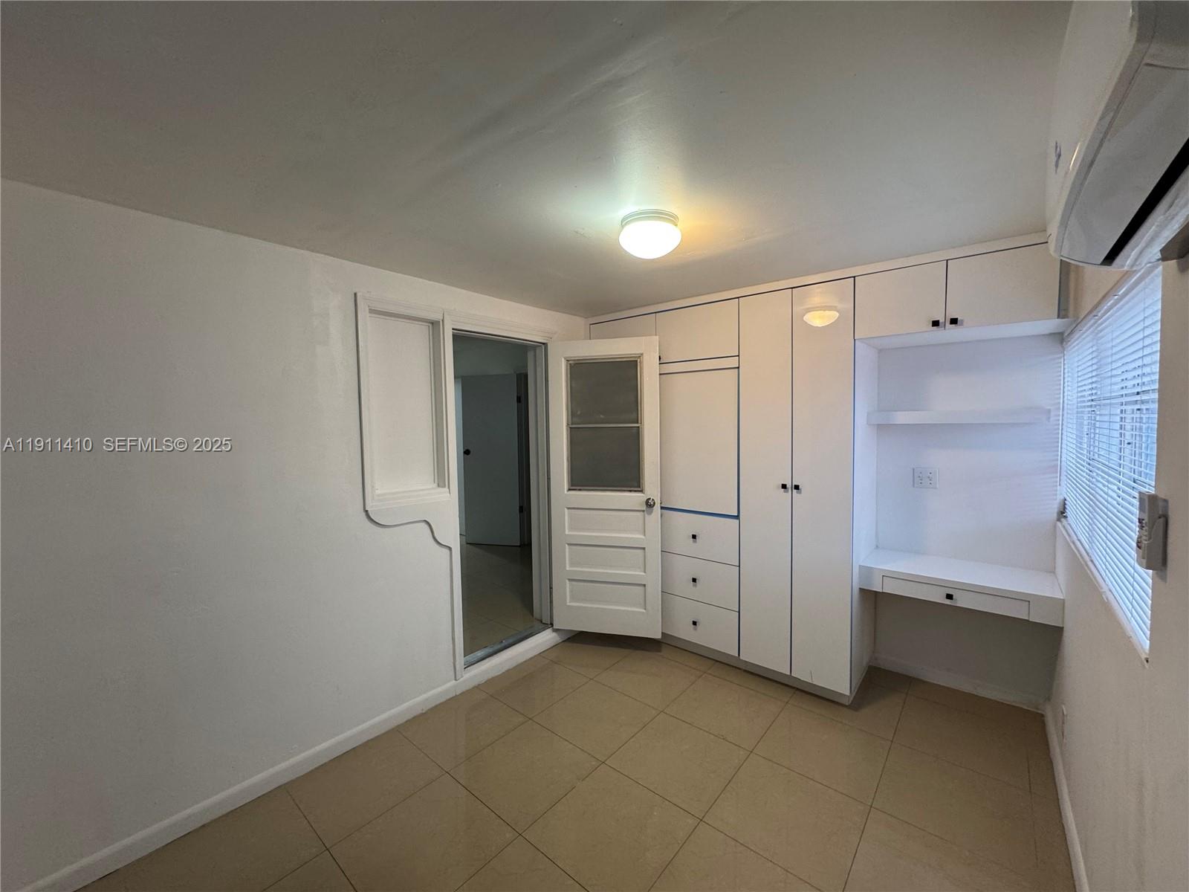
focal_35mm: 14
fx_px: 481
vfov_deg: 85.7
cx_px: 594
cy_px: 446
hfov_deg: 102.1
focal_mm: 2.22
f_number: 2.2
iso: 160
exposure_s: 1/60
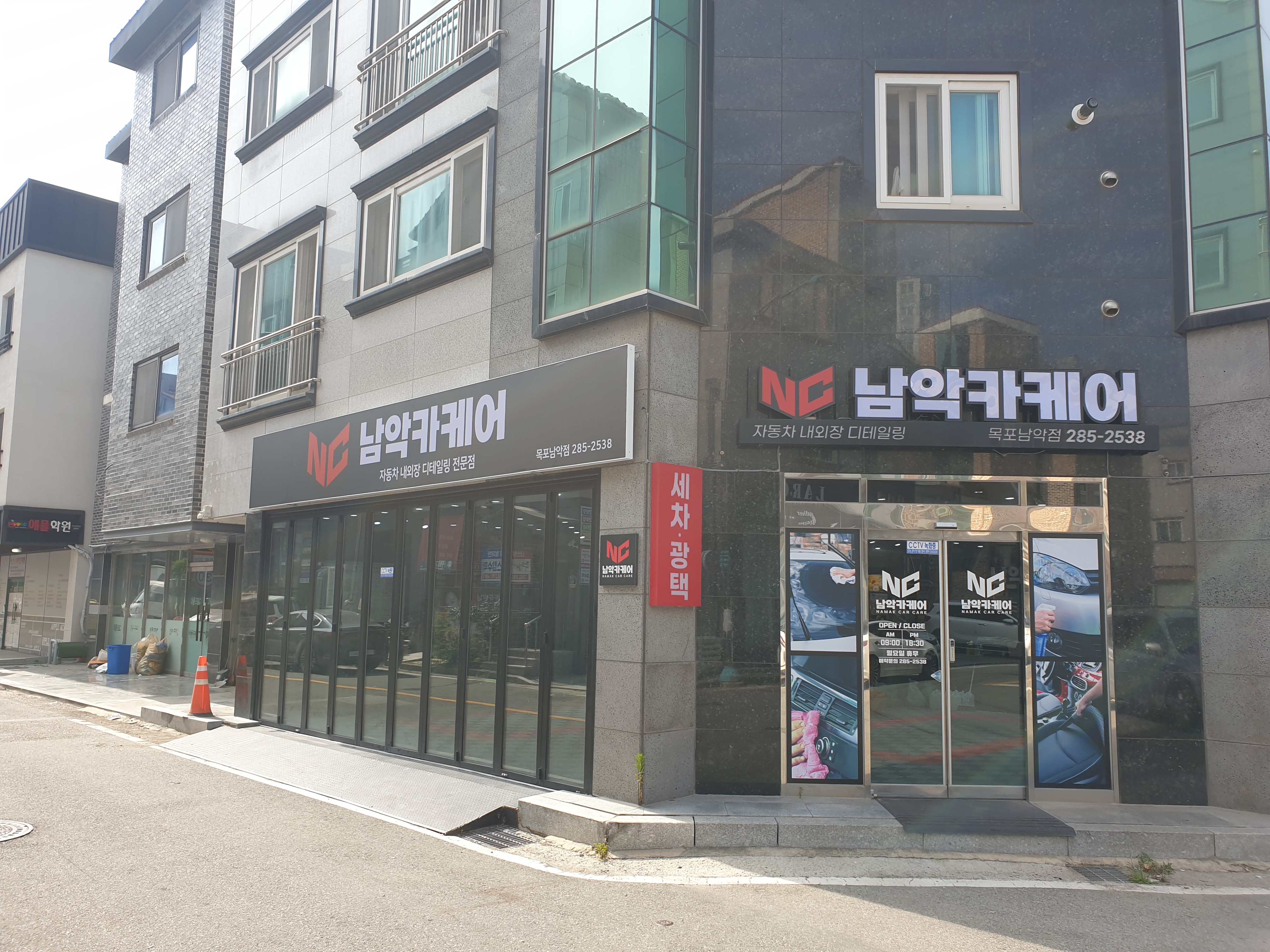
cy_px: 476
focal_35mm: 26
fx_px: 954
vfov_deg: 53.1
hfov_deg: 67.3
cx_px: 635
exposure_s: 1/532
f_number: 2.4
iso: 50
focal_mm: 4.3
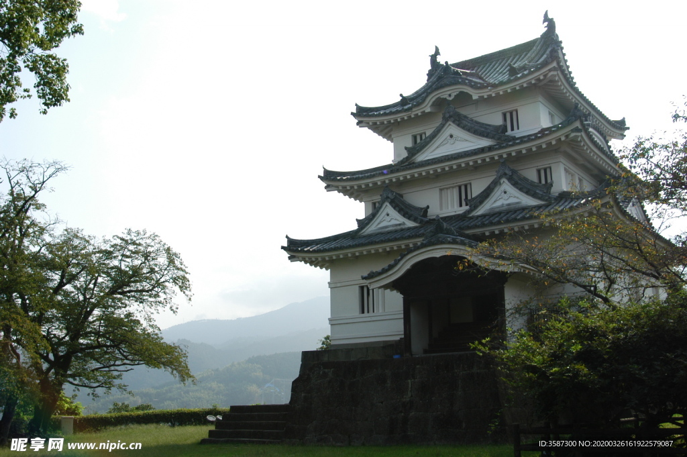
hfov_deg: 53.2
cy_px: 228
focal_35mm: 36
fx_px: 686
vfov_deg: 36.8
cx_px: 344
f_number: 8
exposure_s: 1/400
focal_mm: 24
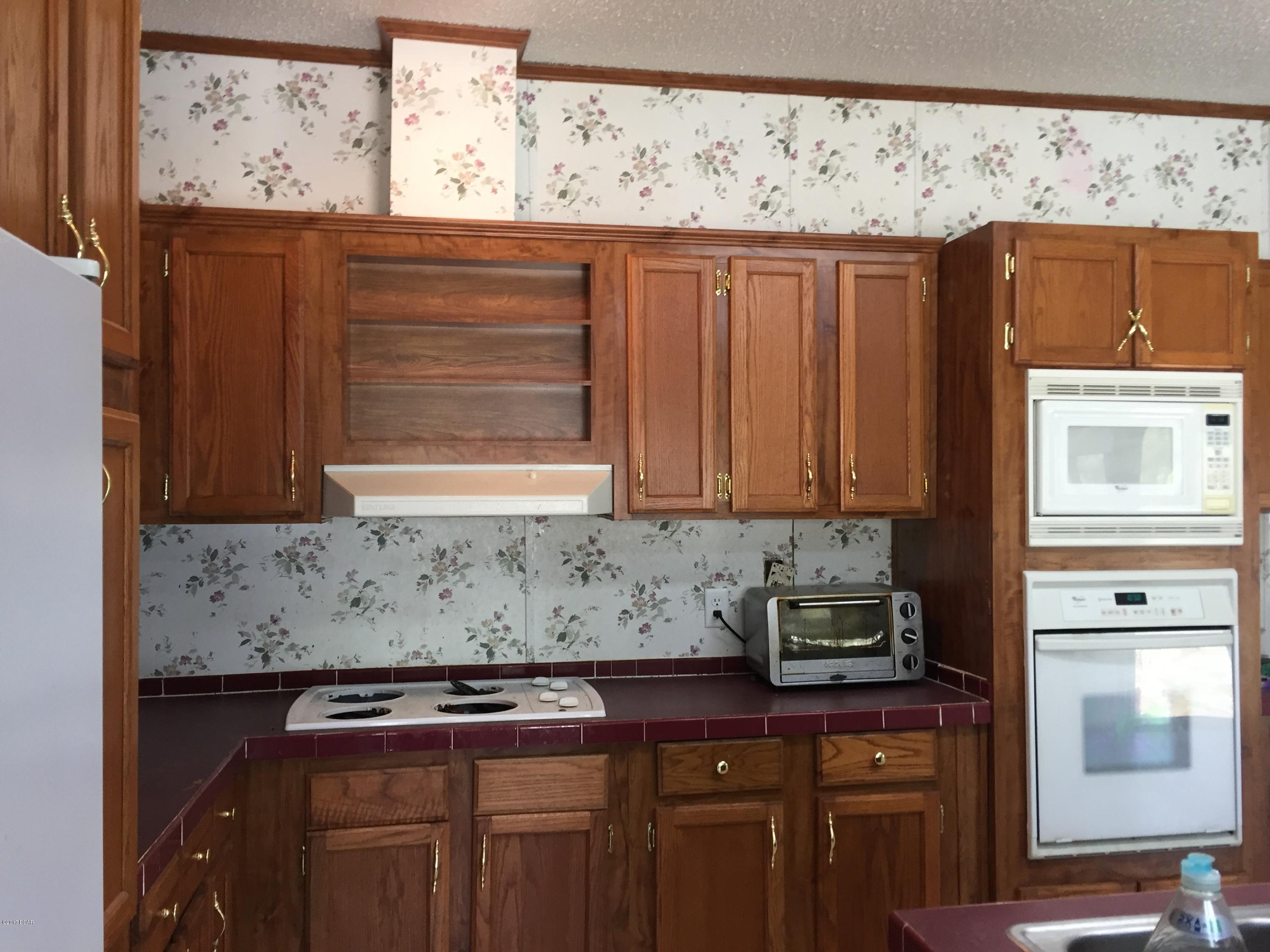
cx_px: 635
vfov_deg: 48.2
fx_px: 1064
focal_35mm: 29
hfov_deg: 61.7
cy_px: 476
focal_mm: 4.15
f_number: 2.2
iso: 80
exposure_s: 1/30
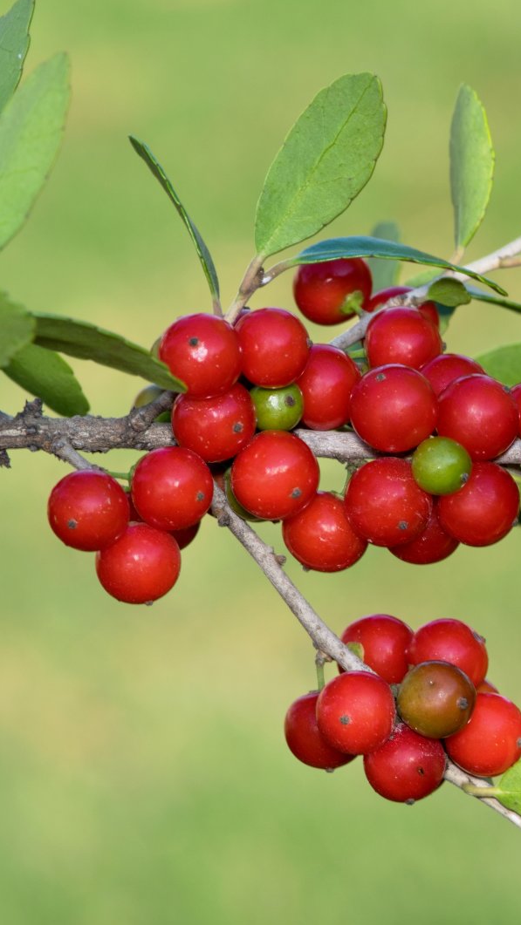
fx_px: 6109
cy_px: 464
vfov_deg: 8.7
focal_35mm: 249
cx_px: 683
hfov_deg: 4.9
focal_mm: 105
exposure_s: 1/60
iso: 100
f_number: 16
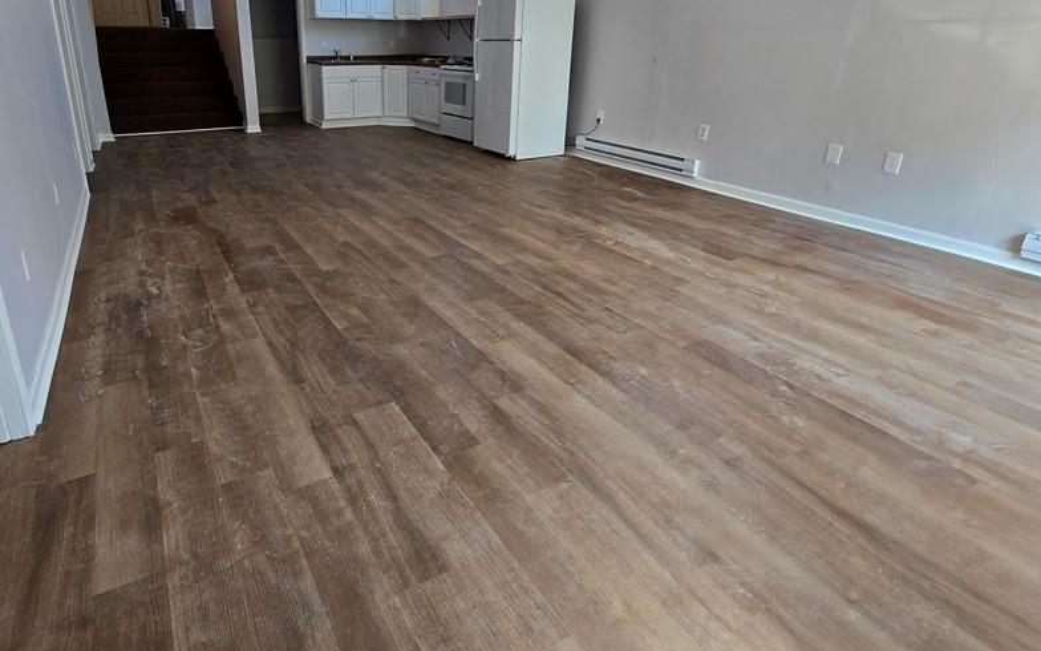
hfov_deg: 90.1
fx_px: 511
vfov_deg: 63.8
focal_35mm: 18
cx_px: 425
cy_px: 232
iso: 64
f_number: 2.2
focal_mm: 2.2
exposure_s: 1/60
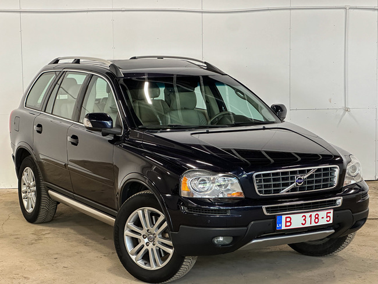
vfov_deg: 19.2
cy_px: 142
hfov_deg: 25.3
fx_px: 841
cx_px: 189
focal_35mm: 77
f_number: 2.8
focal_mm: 9
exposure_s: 1/50
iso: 250
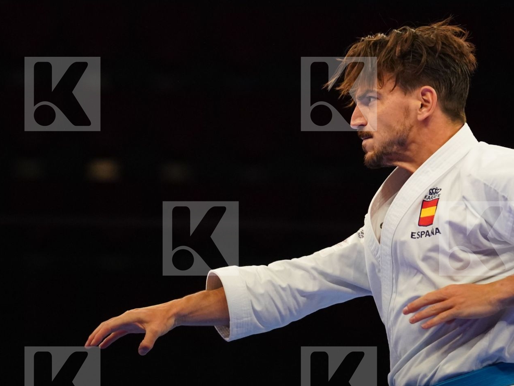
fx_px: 6118
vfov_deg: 3.6
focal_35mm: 412
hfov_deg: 4.8
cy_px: 239
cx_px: 339
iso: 3200
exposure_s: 1/500
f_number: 2.8
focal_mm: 200
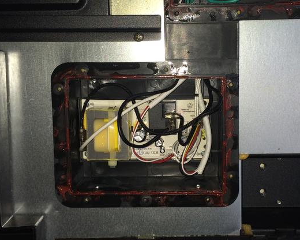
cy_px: 103
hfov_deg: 38.0
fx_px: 435
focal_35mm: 49
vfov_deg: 30.8
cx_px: 174
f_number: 2.2
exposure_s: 1/52
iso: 32
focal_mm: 4.15
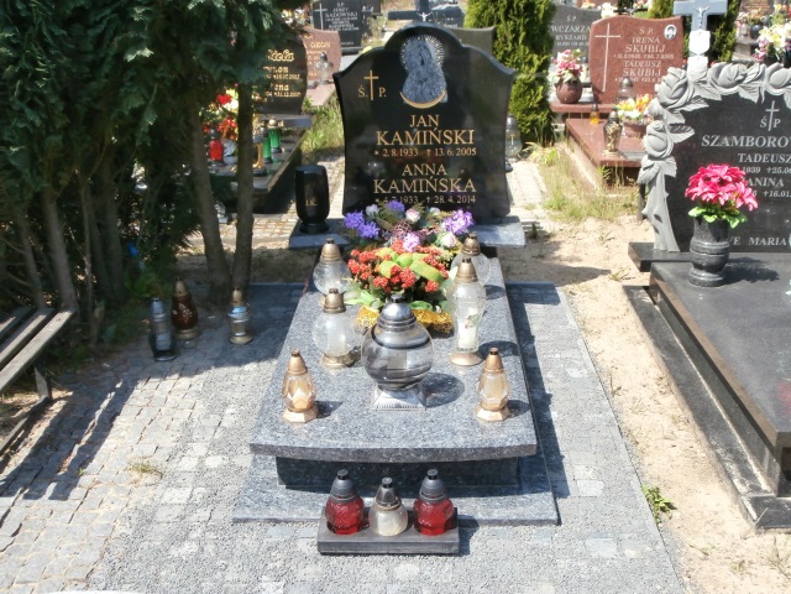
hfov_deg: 49.0
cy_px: 297
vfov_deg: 37.7
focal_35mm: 38
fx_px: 868
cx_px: 396
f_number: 3.9
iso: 100
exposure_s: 1/400
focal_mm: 6.67
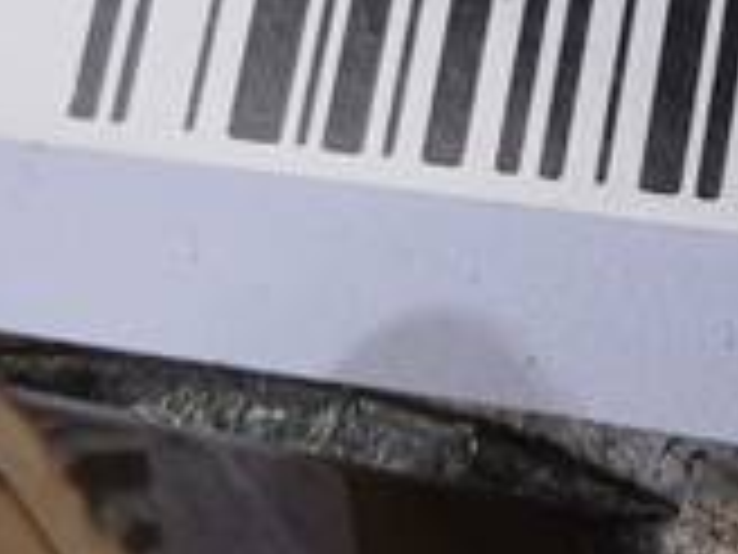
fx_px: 3454
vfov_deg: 8.6
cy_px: -581
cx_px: 882
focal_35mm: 162
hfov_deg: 11.9
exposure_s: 1/100
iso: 25
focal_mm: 3.98
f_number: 1.8
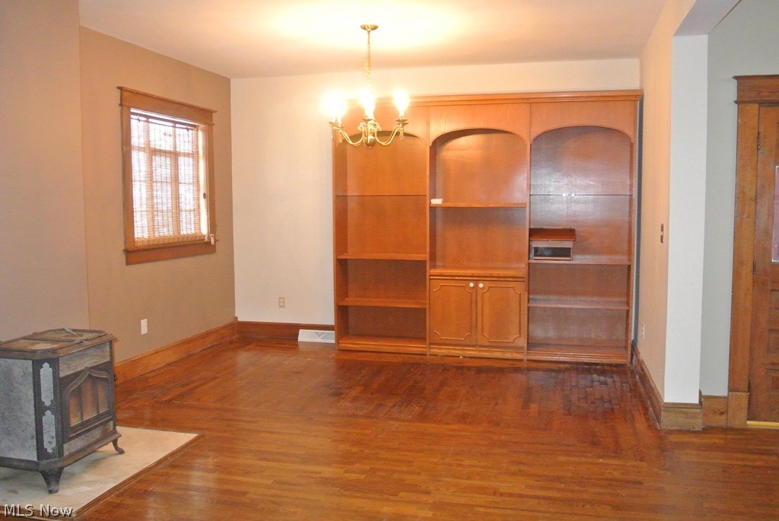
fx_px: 693
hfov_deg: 58.7
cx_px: 390
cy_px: 260
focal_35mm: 32
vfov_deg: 41.2
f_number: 3.8
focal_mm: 12.2
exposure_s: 1/60
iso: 2800
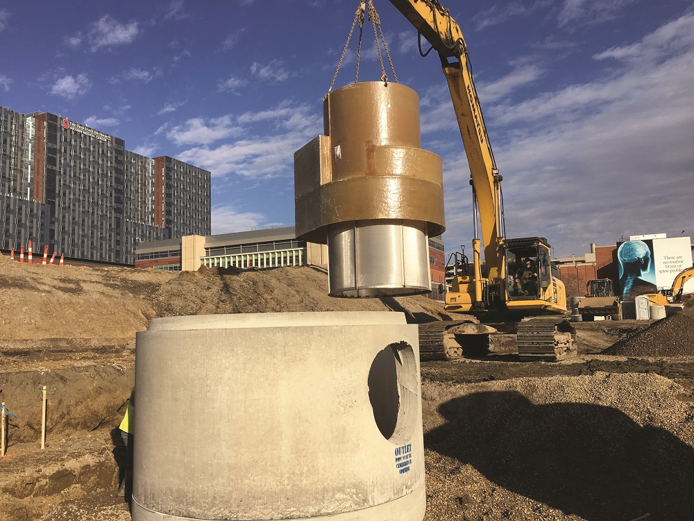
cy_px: 260
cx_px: 347
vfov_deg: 48.2
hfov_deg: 61.7
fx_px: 581
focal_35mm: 29
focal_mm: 4.15
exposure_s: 1/2564
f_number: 2.2
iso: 25
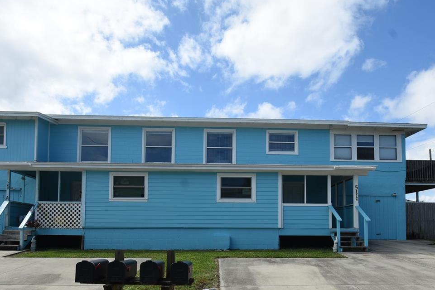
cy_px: 214
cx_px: 224
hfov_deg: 71.5
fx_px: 302
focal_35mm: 25
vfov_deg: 49.4
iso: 100
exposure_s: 1/200
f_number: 7.1
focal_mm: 10
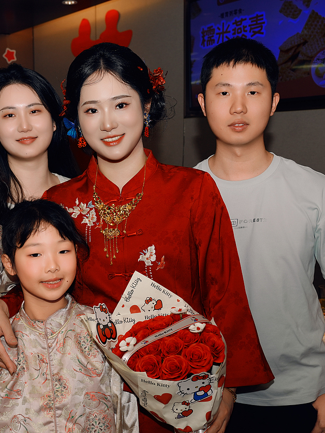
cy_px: 215
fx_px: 626
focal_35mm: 50
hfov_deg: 28.6
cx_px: 73
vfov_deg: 38.2
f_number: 5.6
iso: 200
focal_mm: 34
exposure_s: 1/100
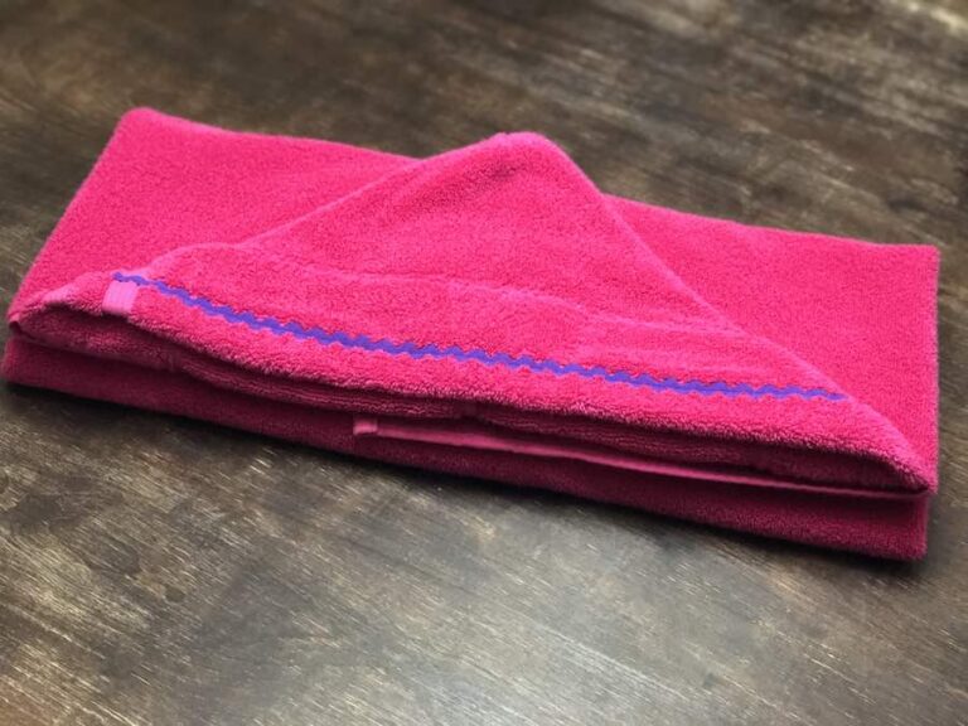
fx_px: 1594
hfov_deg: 33.8
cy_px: 363
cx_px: 484
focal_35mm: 57
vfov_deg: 25.7
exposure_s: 1/30
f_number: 2.8
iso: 800
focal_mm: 6.6
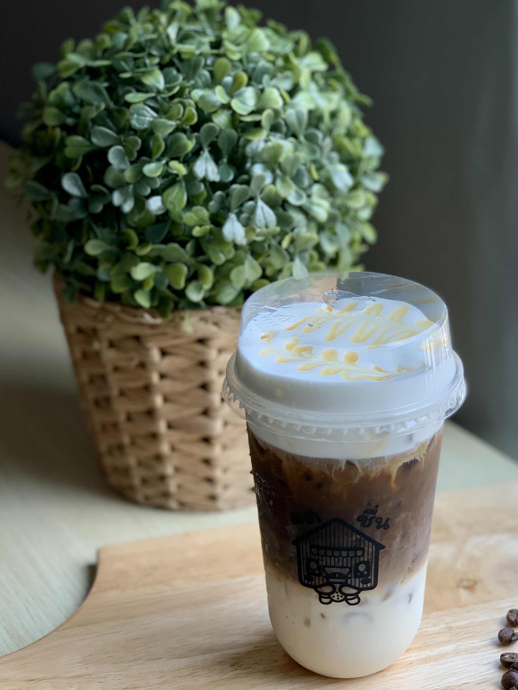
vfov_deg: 27.0
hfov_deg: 20.4
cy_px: 353
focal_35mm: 72
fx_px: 1437
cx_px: 342
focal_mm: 6
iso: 20
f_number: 2.4
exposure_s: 1/122
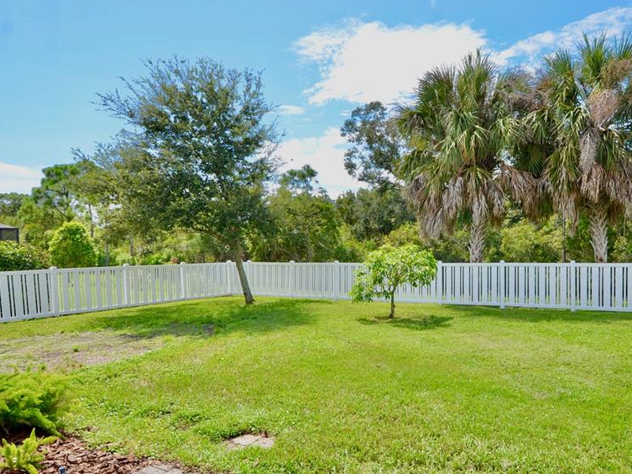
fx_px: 858
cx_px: 420
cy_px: 267
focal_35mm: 47
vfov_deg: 30.8
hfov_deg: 40.0
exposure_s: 1/250
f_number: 8
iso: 125
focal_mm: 24
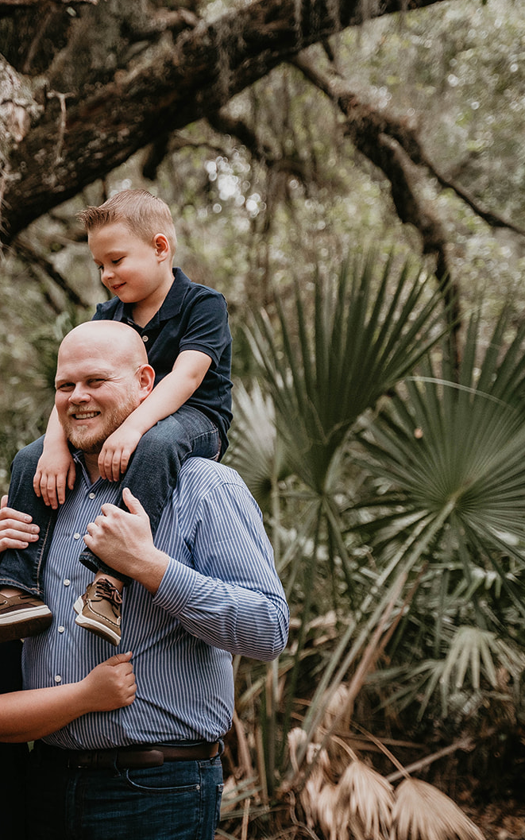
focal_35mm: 91
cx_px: 177
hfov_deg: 14.3
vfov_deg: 22.8
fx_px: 2082
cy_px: 418
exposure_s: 1/125
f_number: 2.8
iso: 1600
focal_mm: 59
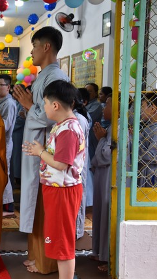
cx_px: -45
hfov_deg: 20.4
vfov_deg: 38.5
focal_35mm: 54
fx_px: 400
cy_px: 139
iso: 400
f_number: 4.5
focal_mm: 34
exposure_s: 1/80
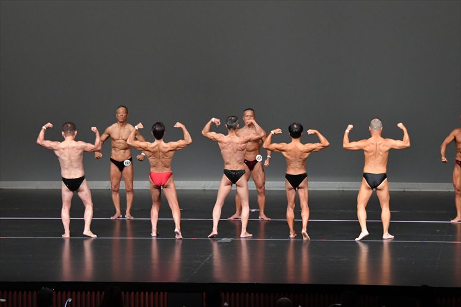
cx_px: 230
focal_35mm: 157
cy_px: 154
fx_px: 2010
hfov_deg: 13.1
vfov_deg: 8.7
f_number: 5.6
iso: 4000
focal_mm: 105
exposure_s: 1/400
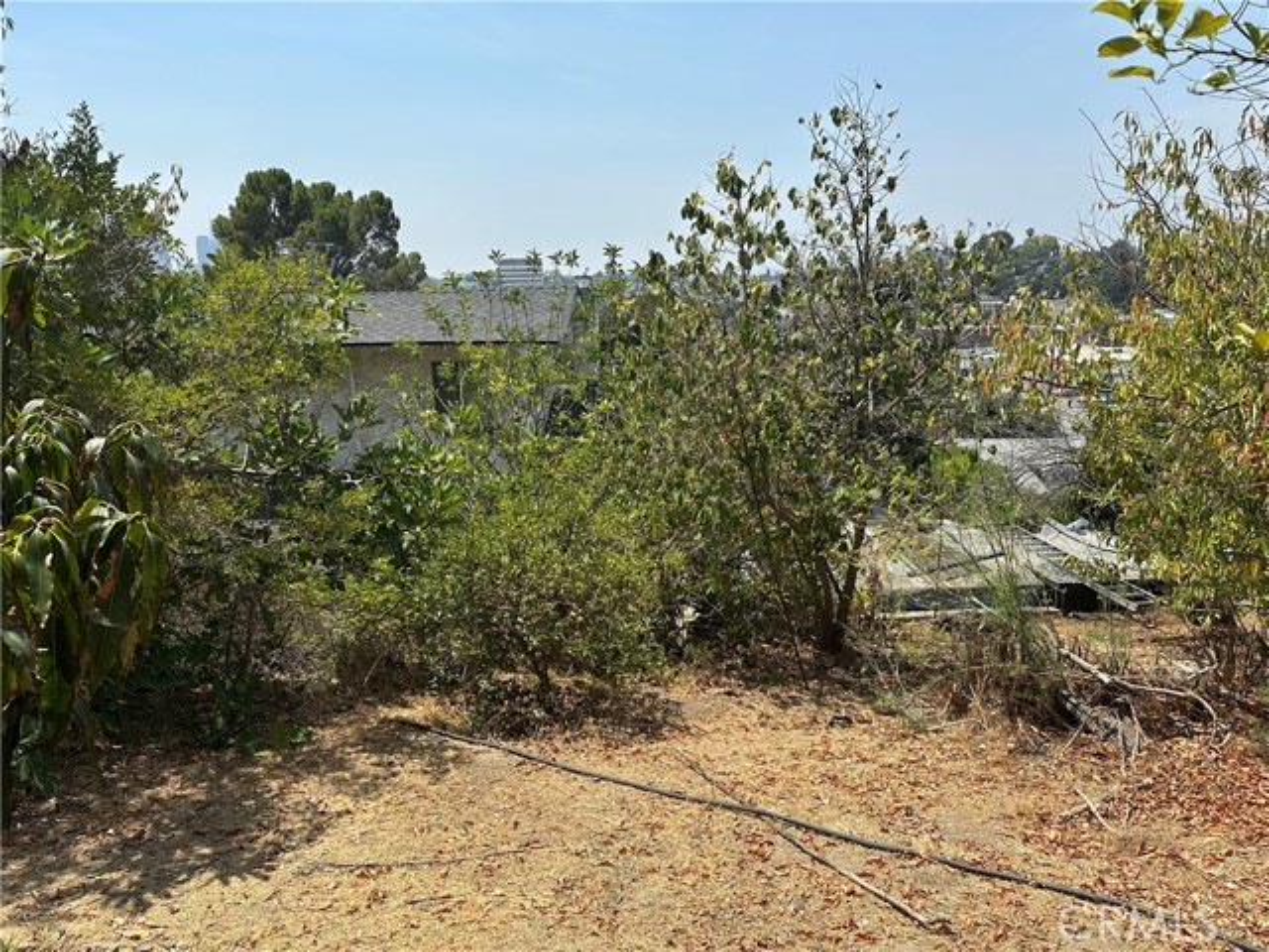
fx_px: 880
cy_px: 476
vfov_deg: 56.8
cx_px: 634
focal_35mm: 24
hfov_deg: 71.6
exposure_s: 1/4184
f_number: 1.78
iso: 80
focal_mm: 6.86
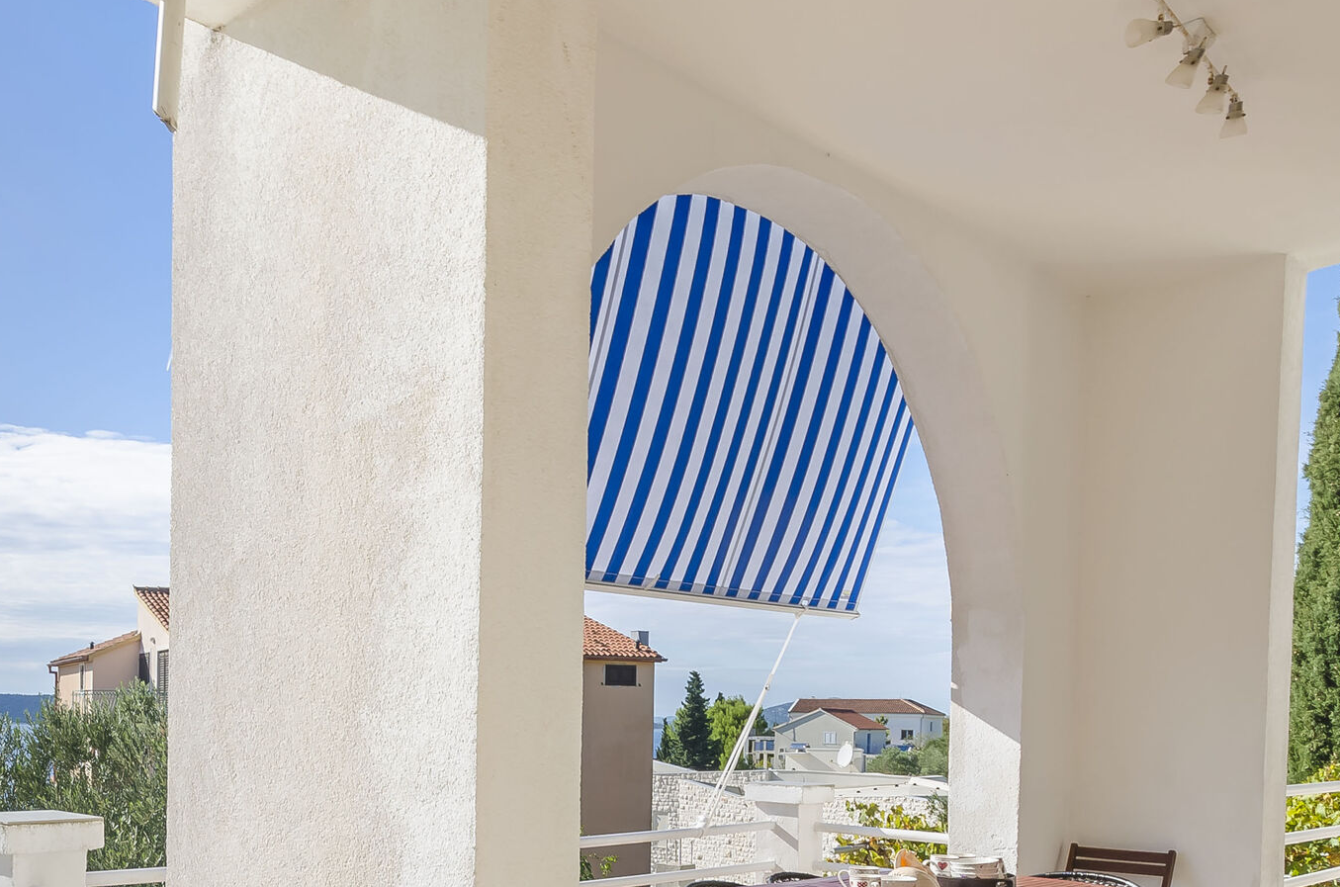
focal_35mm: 31
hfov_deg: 56.3
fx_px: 1151
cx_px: 279
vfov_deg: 39.9
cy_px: 745
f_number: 9
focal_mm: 10
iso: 100
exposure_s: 1/250
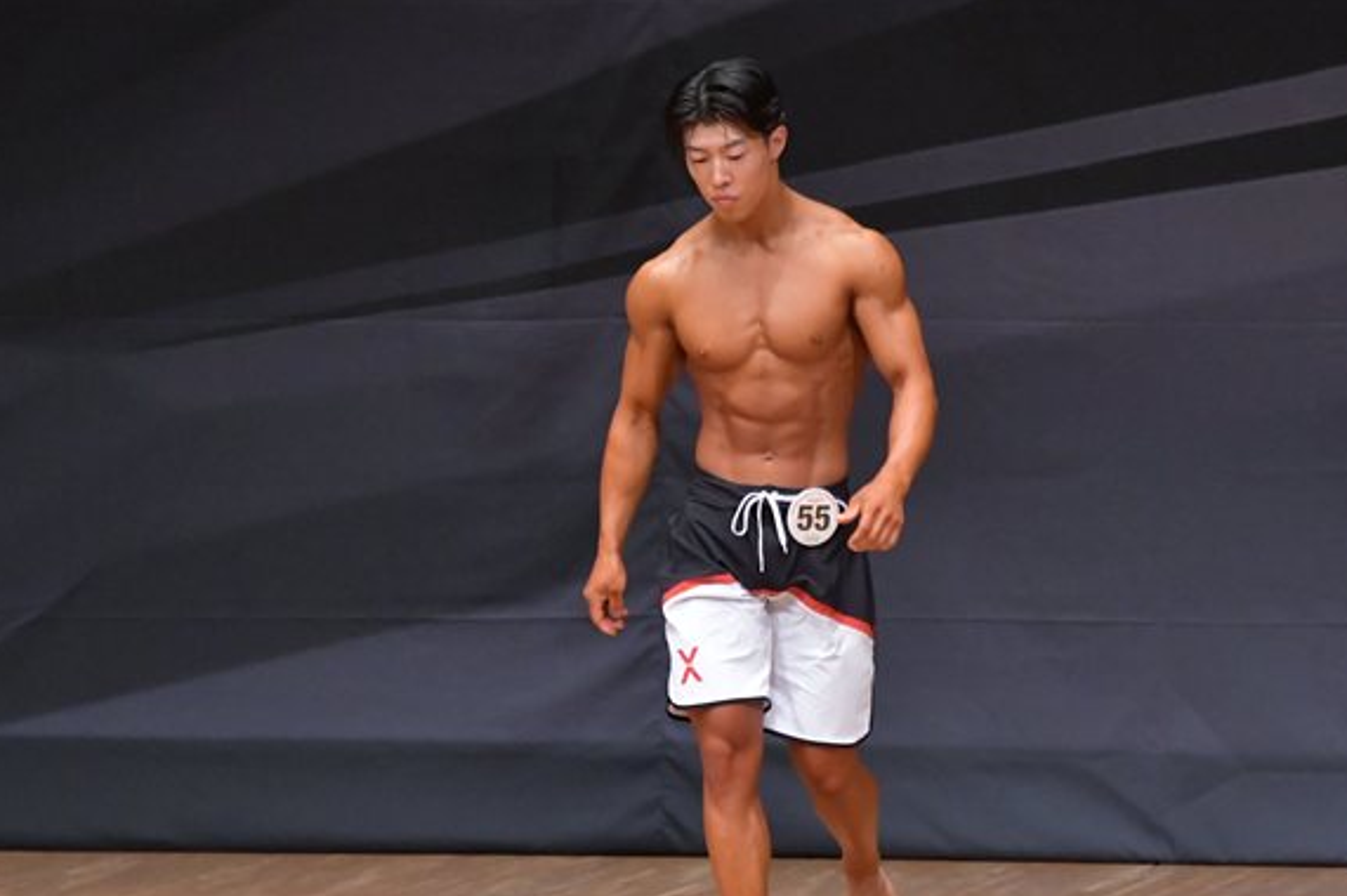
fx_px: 14471
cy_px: 566
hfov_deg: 5.3
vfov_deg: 3.5
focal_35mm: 387
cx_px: 674
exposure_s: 1/400
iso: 6400
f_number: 5.6
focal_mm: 190
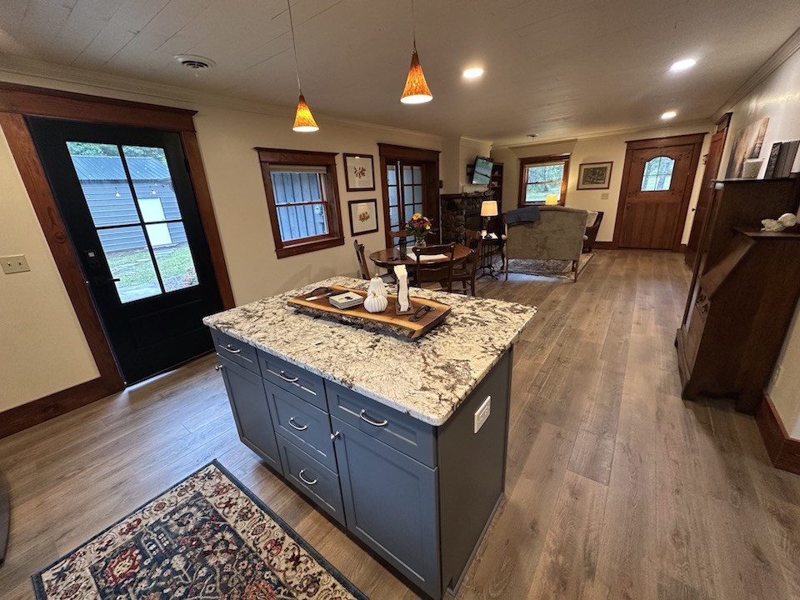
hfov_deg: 102.1
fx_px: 324
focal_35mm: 14
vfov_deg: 85.7
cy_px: 300
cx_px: 400
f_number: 2.2
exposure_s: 1/60
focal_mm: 2.22
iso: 320
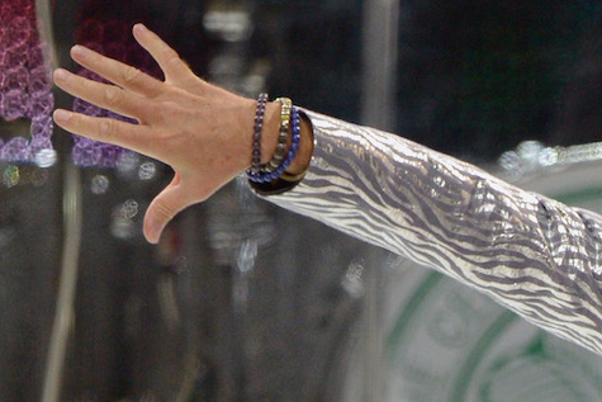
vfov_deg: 1.3
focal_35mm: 1052
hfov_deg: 2.0
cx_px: 627
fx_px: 17596
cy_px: 373
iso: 3200
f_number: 4
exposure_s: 1/1250
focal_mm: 500
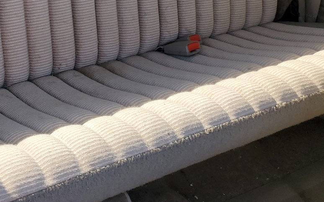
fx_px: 503
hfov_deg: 33.2
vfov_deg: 22.0
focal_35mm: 57
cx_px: 13
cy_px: 3
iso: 50
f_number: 1.5
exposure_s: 1/385
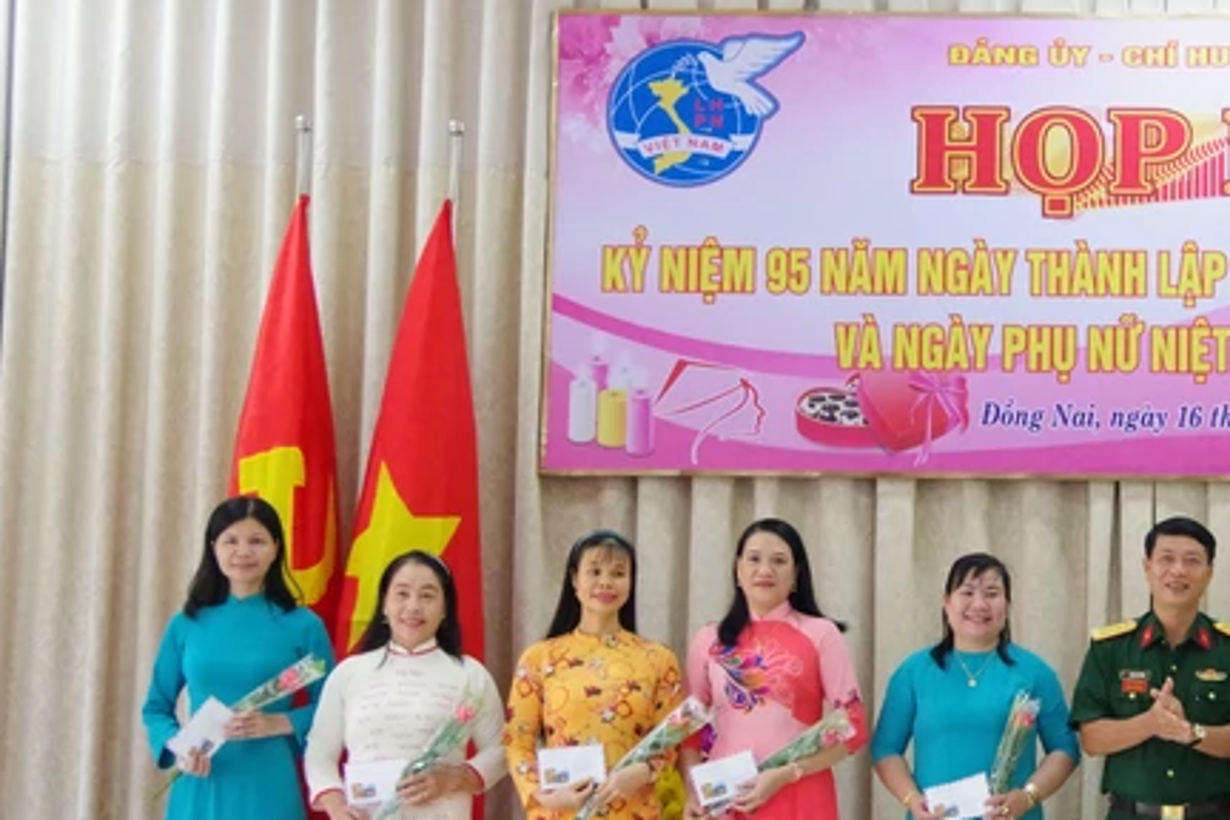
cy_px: 483
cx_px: 1120
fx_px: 2904
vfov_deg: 16.1
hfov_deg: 23.3
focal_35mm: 85
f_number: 5
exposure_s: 1/100
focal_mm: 31
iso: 6400
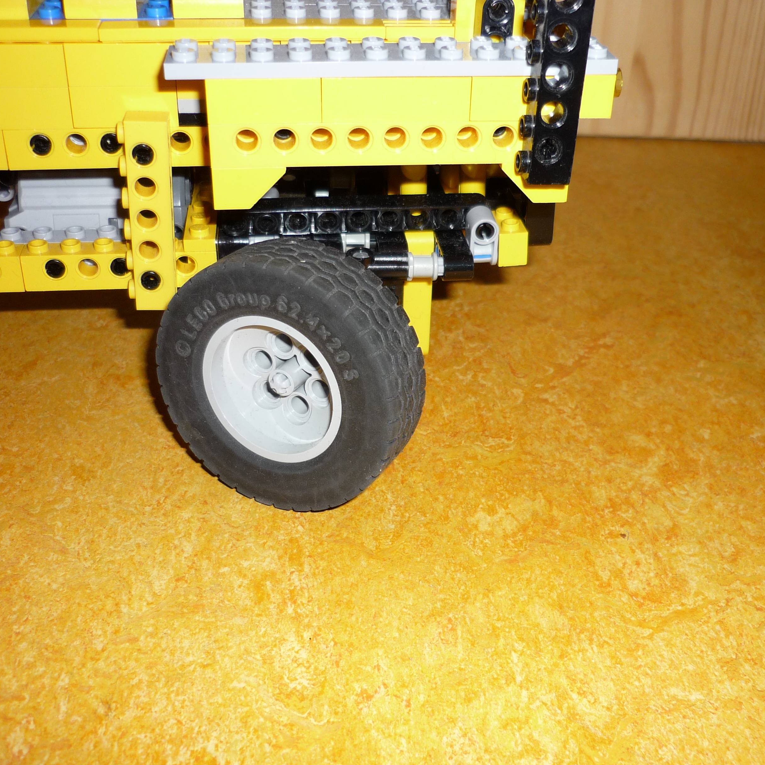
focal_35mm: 39
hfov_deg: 42.8
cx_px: 417
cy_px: 383
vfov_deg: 42.8
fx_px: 975
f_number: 2.8
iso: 100
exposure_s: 1/30
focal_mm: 5.5
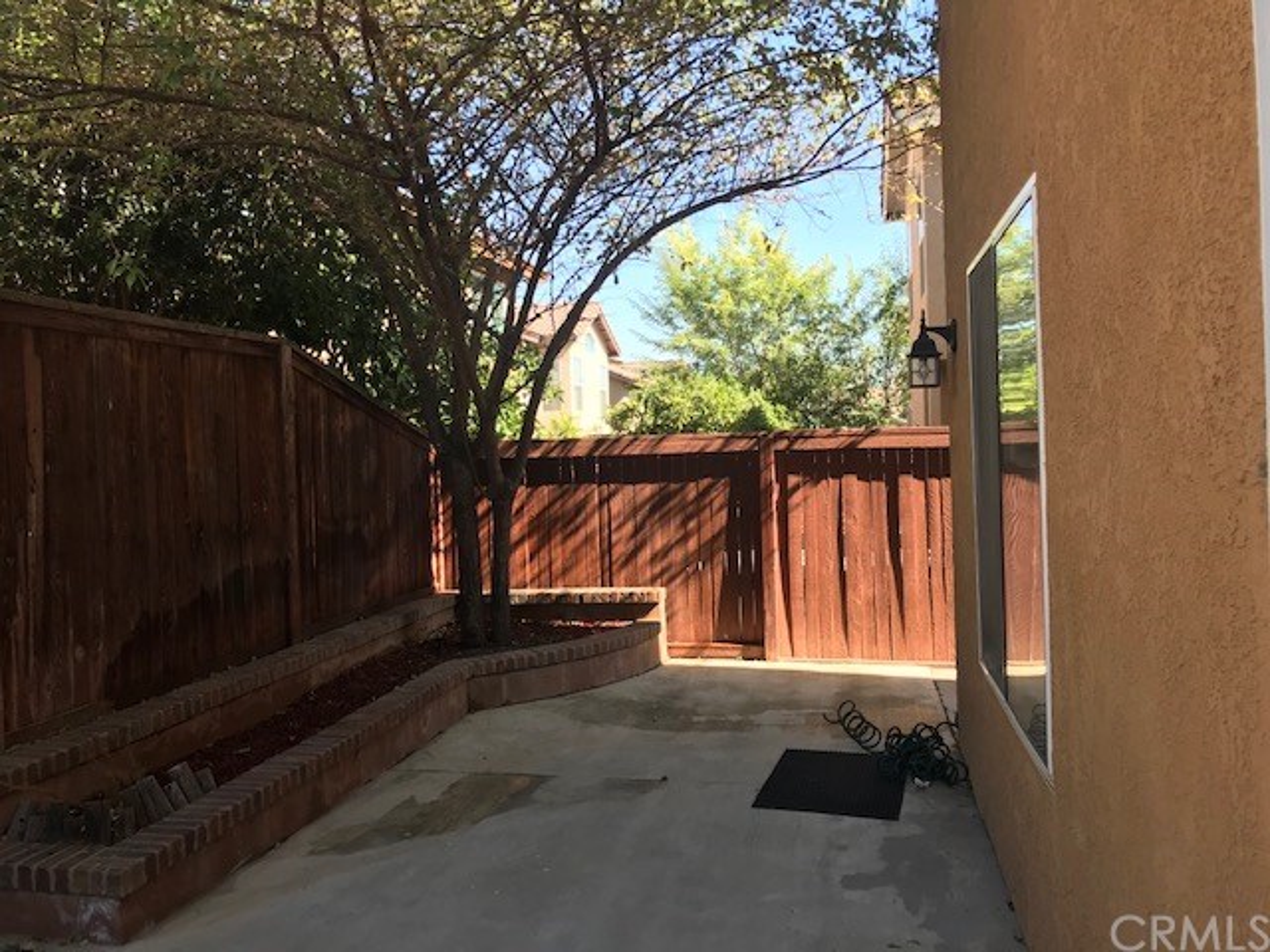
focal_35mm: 28
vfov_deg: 49.7
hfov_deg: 63.4
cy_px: 476
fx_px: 1027
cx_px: 635
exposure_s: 1/377
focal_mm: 3.99
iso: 20
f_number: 1.8
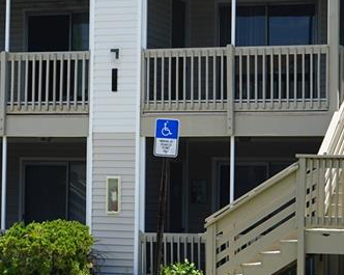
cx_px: 90
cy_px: 101
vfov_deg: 11.1
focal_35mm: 139
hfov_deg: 13.8
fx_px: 1414
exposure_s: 1/100
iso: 100
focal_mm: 48
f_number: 10
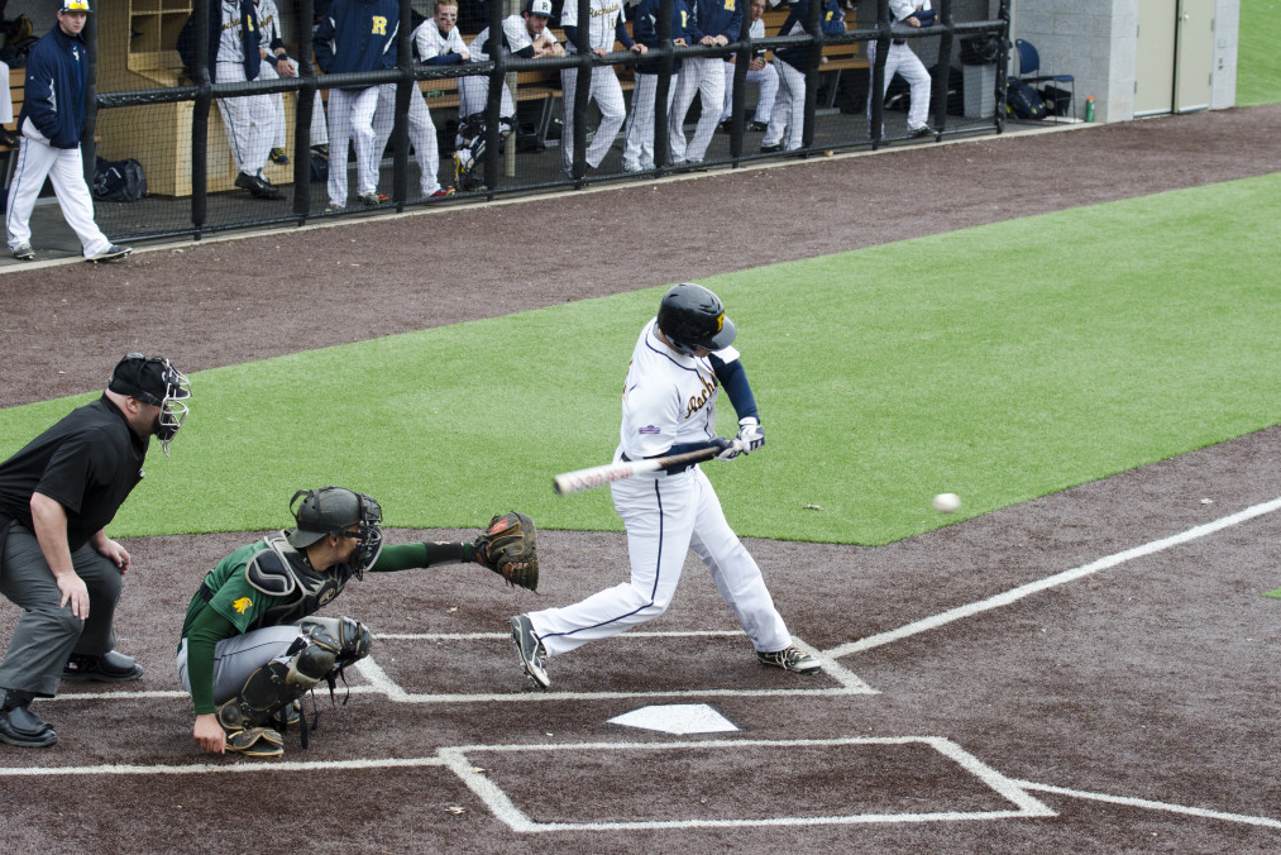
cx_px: 641
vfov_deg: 11.3
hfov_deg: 16.9
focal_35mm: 121
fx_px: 4307
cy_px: 428
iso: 800
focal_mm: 80
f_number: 5
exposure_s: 1/800
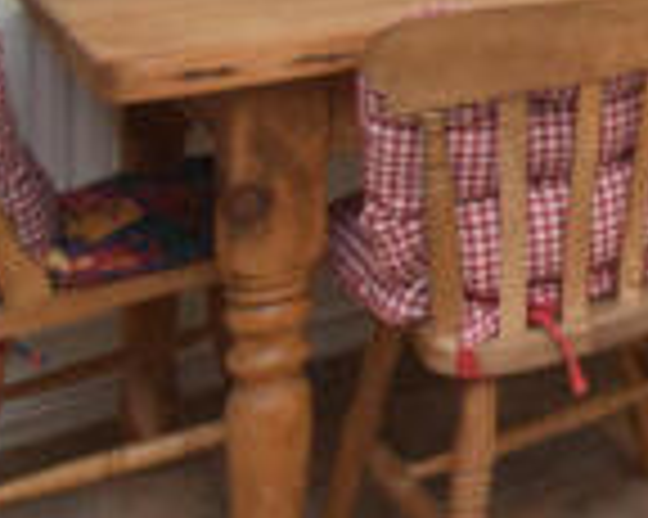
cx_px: 1082
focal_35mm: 64
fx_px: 1227
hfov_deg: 21.9
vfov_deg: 19.6
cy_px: -331
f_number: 4
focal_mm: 10
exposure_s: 1/60
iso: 400
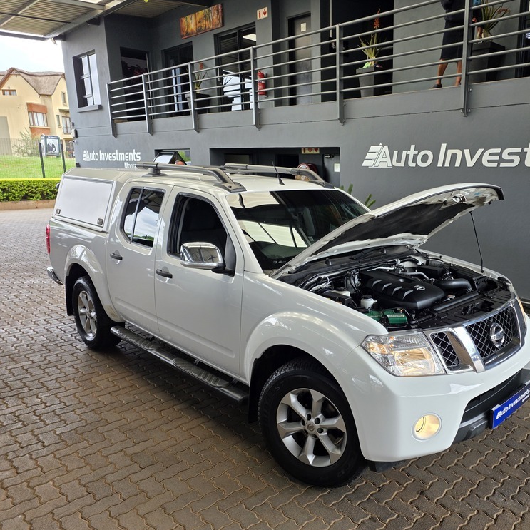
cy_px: 272
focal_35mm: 28
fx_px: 485
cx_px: 365
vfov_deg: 57.3
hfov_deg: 55.8
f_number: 1.7
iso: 32
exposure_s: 1/180
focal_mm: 6.25
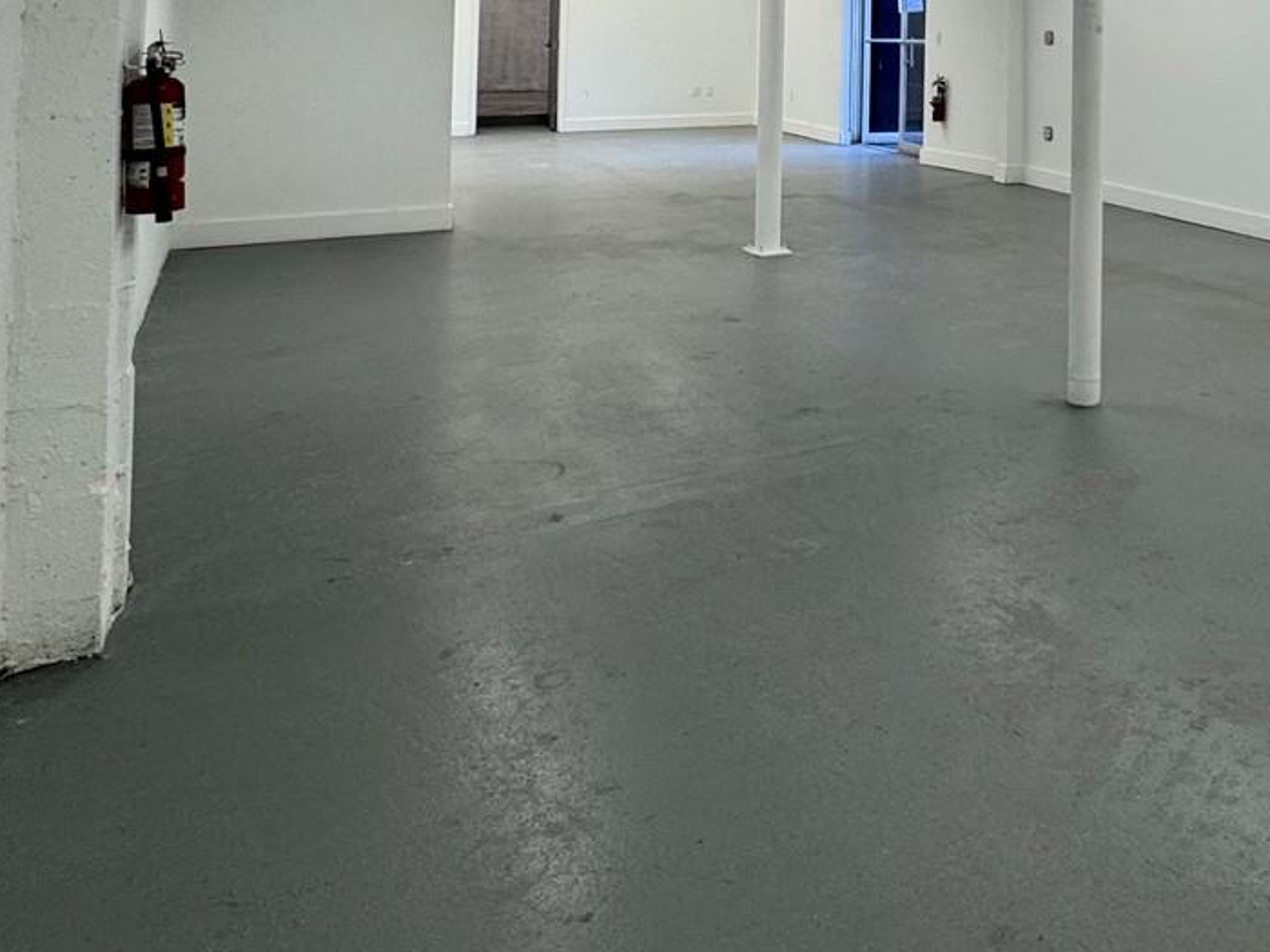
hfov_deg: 53.0
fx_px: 1174
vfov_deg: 38.8
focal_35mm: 32
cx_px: 1021
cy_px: -15
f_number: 2.2
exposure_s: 1/120
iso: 64
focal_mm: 2.22
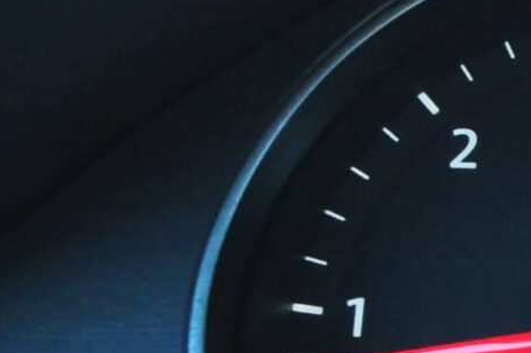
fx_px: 3419
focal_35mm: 232
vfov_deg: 5.9
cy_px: 206
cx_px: 1272
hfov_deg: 8.2
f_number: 5.6
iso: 1000
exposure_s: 1/50
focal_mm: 28
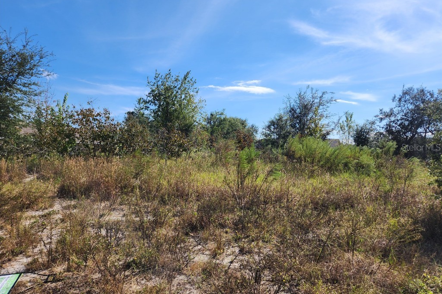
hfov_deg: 73.8
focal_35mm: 24
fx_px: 295
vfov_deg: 53.1
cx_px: 221
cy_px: 147
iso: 20
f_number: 1.8
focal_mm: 5.4
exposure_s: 1/1686
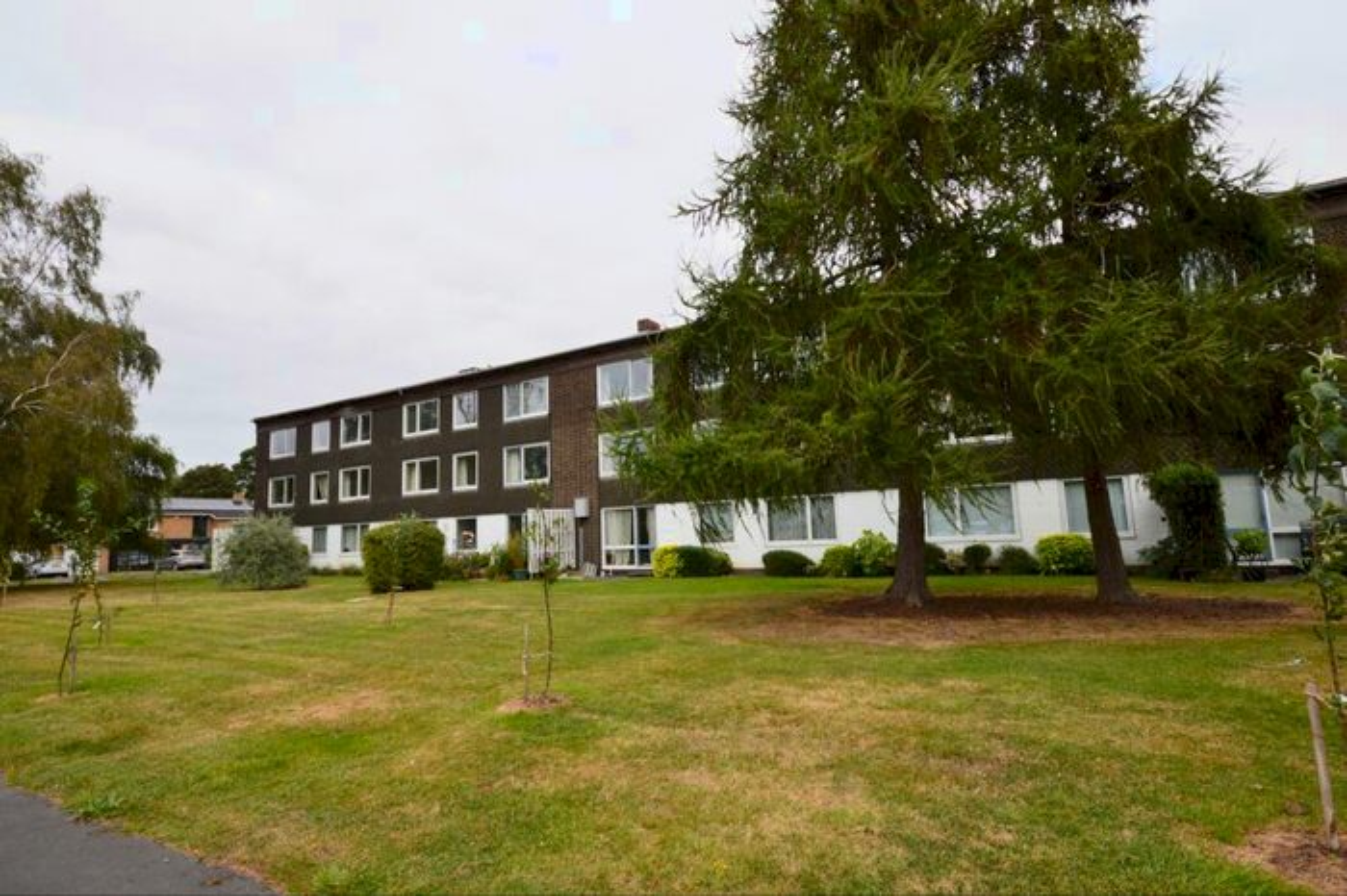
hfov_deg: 100.4
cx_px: 674
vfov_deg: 77.3
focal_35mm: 15
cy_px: 448
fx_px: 561
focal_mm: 10
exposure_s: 1/250
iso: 400
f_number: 10
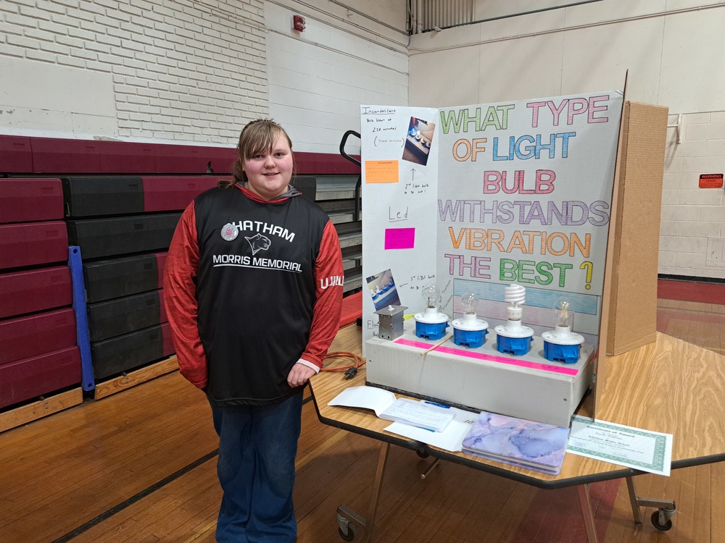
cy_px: 272
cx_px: 362
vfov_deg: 56.8
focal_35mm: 24
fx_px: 503
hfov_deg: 71.6
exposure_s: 1/60
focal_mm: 5.23
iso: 200
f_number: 1.8
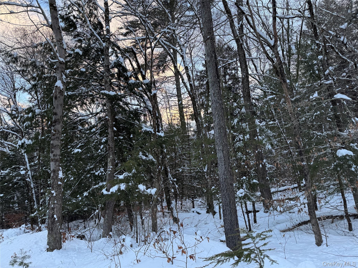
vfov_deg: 56.8
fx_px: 248
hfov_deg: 71.6
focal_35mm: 24
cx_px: 179
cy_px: 134
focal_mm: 6.76
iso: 64
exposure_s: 1/174
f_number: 1.78
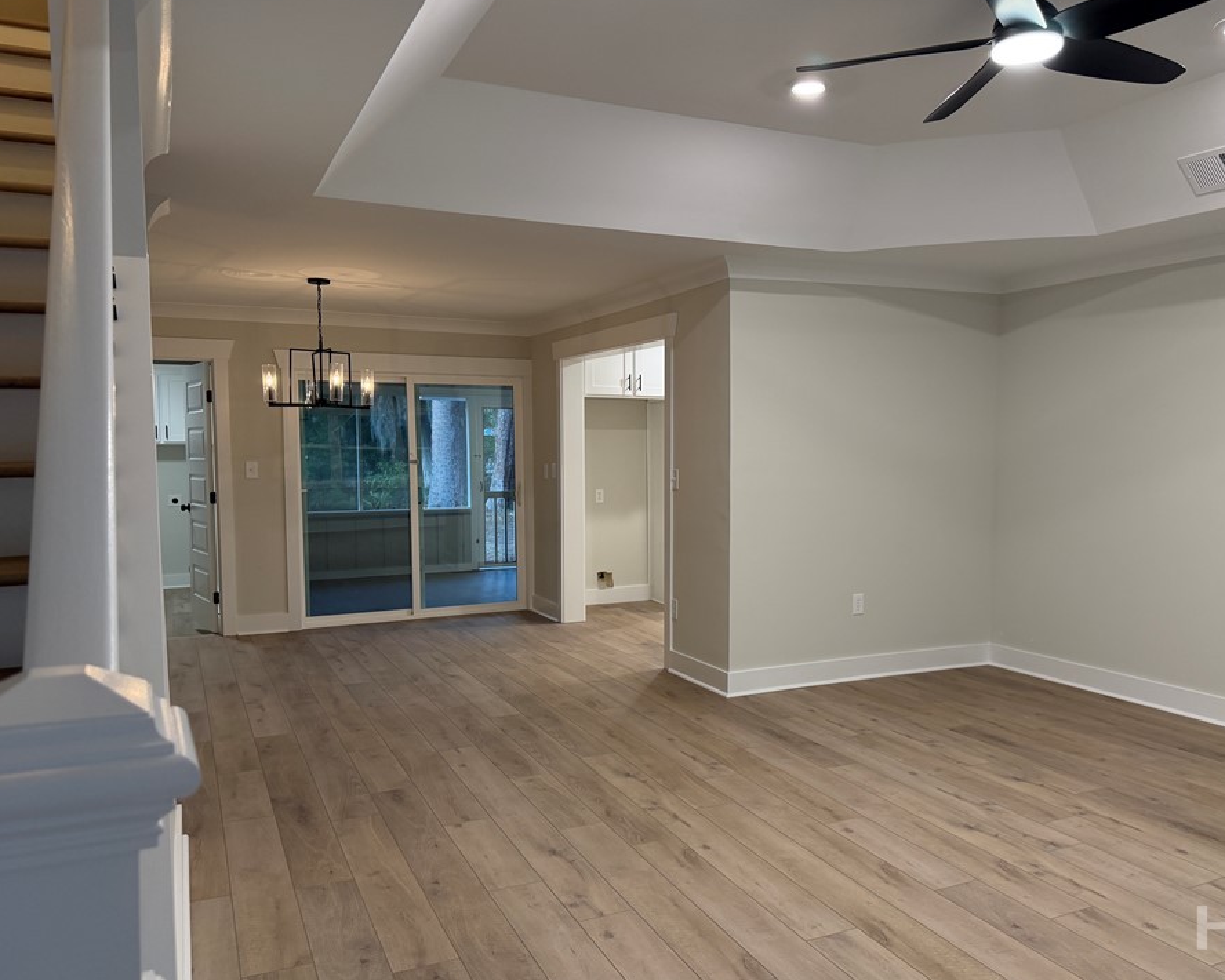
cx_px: 680
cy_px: 509
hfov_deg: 63.9
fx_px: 979
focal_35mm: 27
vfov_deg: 53.2
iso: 200
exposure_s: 1/120
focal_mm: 6.76
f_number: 1.78
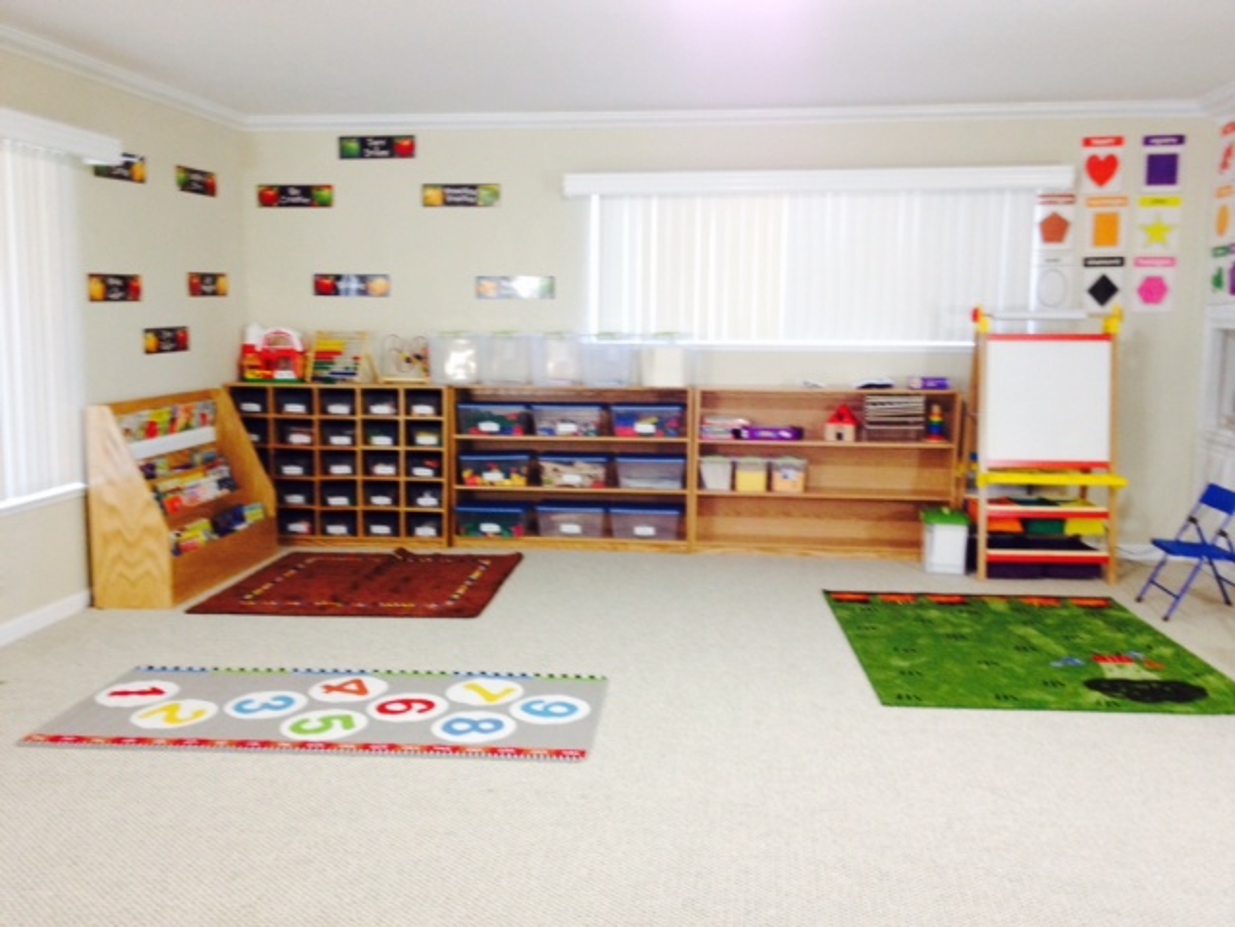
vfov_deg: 40.7
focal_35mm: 35
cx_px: 618
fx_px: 1249
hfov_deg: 52.6
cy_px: 464
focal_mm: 4.28
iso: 125
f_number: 2.4
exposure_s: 1/20
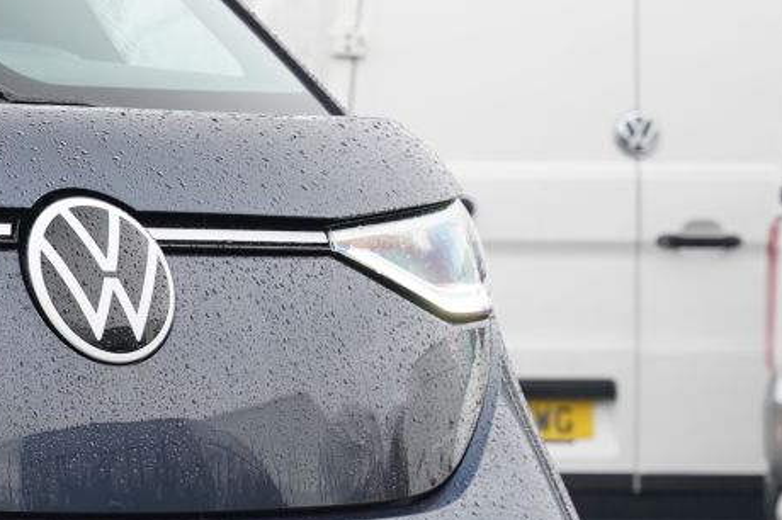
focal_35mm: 220
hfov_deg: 9.0
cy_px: 387
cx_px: -513
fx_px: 4776
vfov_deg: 6.2
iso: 400
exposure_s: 1/80
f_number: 4
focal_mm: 63.3
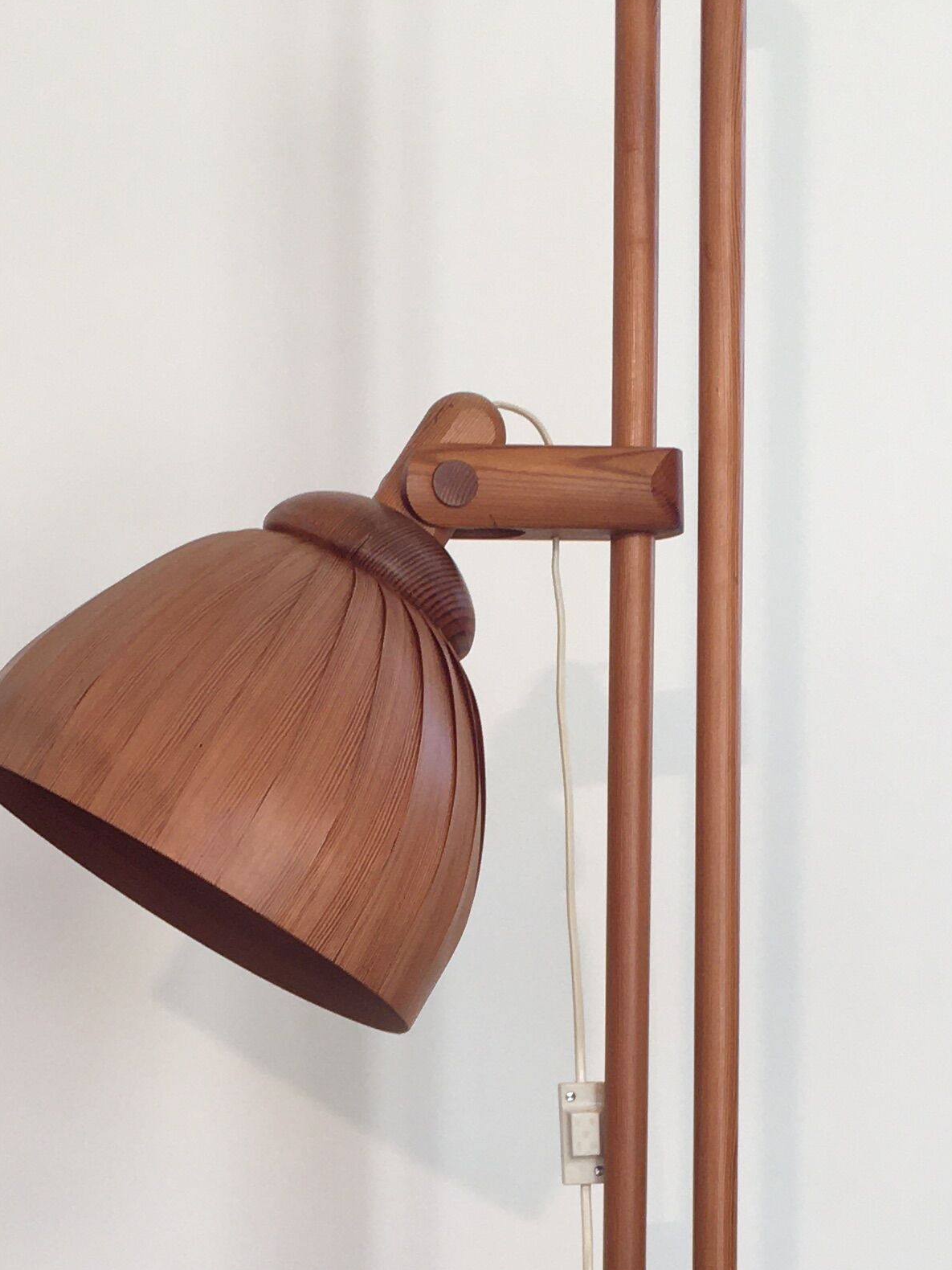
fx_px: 2714
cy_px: 1175
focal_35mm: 74
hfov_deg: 19.9
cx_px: 365
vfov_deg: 25.4
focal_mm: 4.15
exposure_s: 1/100
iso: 32
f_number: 2.2
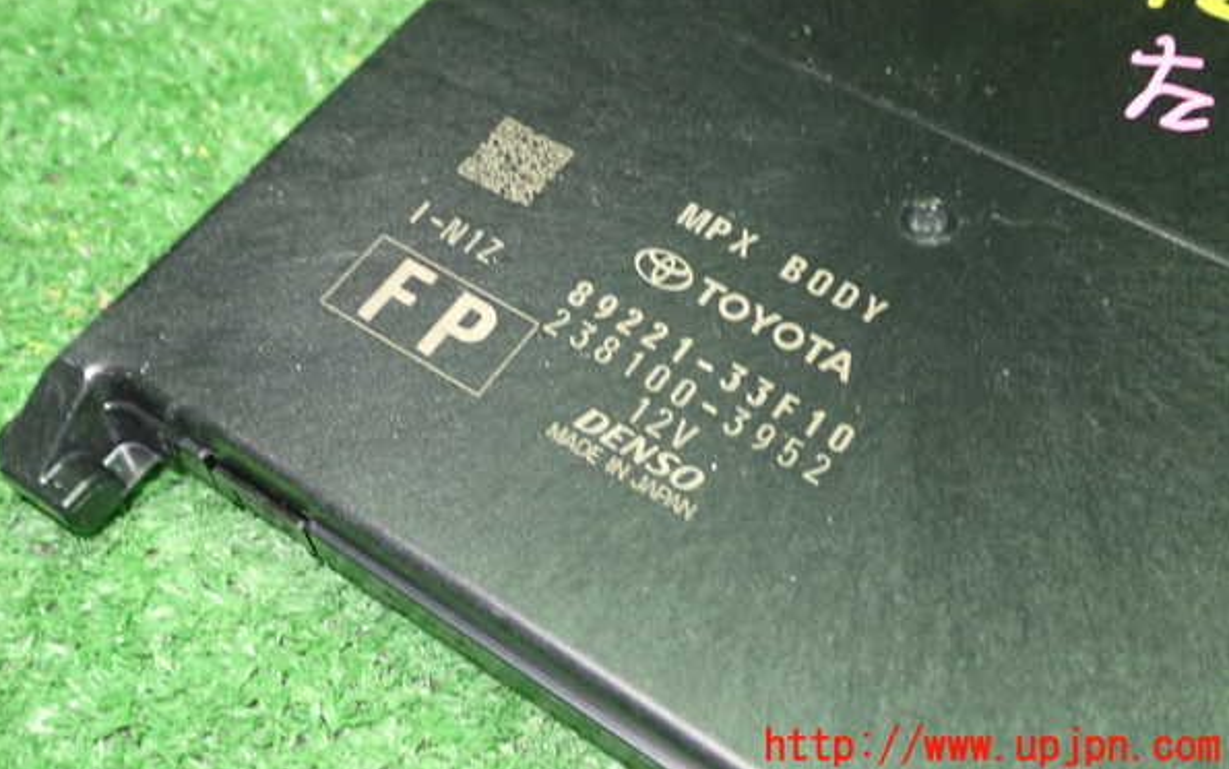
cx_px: 611
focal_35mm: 47
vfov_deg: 27.4
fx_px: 1574
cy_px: 308
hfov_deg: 42.6
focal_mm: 7.84
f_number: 2.9
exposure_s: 1/25
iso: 800
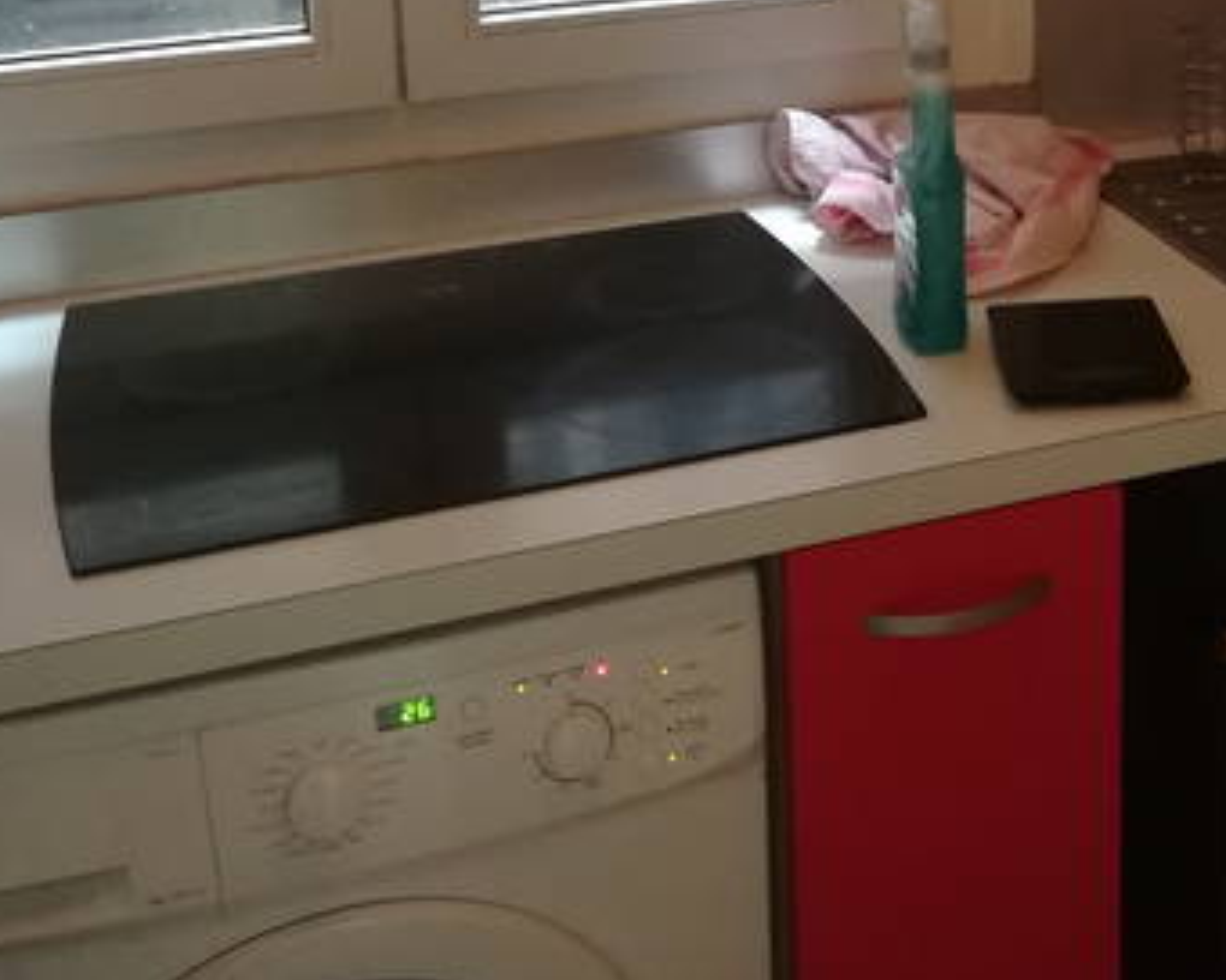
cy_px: -47
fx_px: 2141
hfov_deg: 30.8
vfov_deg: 24.4
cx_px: 1053
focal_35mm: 59
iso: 500
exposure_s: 1/14.3
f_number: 2.2
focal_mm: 3.83
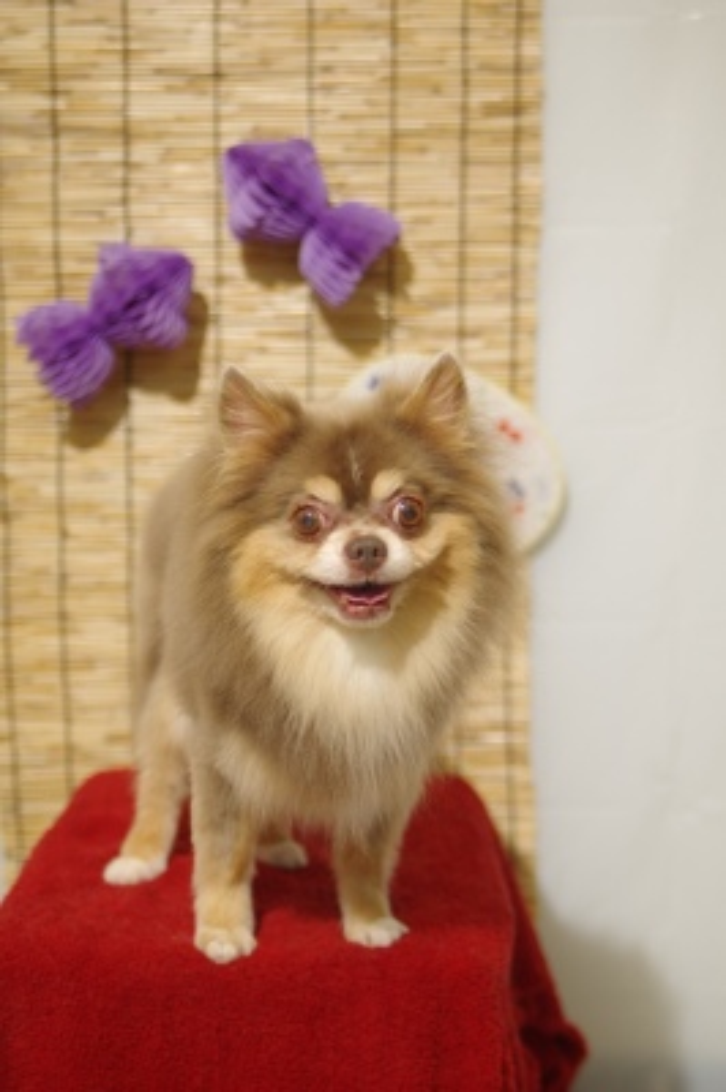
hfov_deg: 21.2
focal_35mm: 64
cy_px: 546
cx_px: 363
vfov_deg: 31.4
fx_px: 1939
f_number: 2.8
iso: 320
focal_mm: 43
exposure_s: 1/100
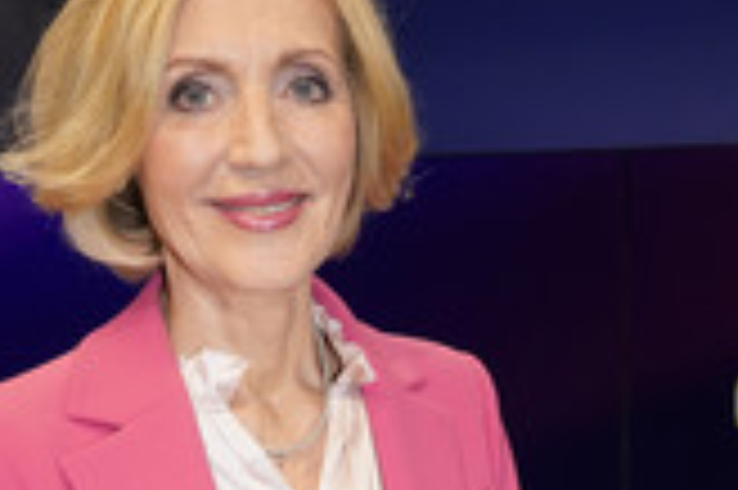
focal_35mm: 88
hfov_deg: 23.1
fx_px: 1802
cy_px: 477
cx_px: 398
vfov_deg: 15.3
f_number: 6.3
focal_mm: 32
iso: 2000
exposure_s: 1/160
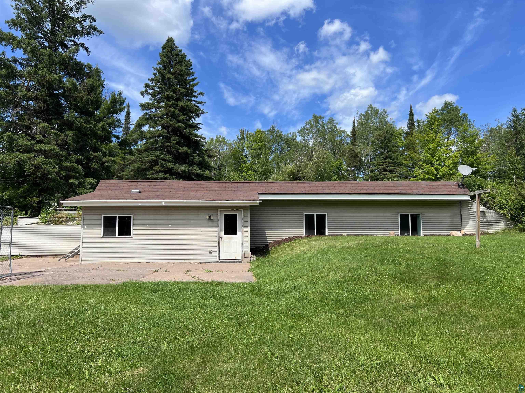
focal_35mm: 26
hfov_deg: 67.3
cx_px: 262
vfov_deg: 53.1
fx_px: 394
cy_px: 196
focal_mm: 5.7
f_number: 1.5
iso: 50
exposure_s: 1/2841
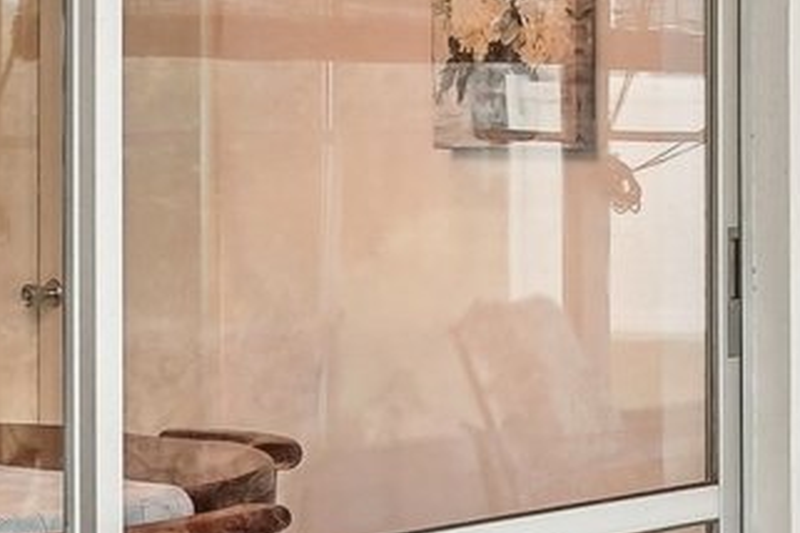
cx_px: 1525
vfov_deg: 13.4
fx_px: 2266
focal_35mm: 102
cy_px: 101
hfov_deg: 16.2
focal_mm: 16
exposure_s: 1/25
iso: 400
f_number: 8
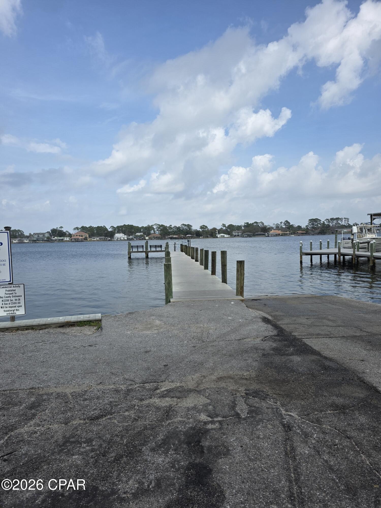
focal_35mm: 23
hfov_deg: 58.9
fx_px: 338
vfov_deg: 73.9
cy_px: 254
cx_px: 190
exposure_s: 1/6809
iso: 80
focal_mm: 6.3
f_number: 1.7
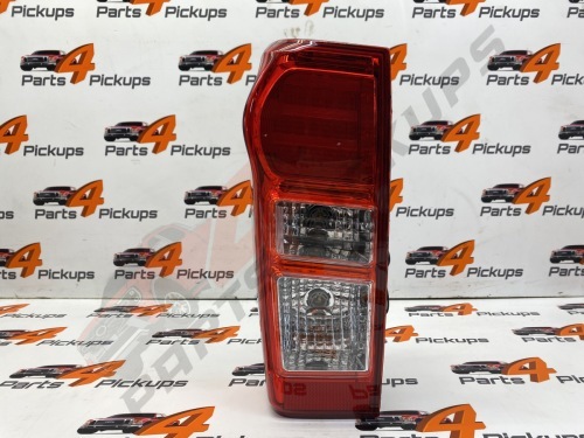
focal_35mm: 26
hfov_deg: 67.3
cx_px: 292
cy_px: 219
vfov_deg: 53.1
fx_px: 439
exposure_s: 1/109
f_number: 1.8
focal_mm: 4.25
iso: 32
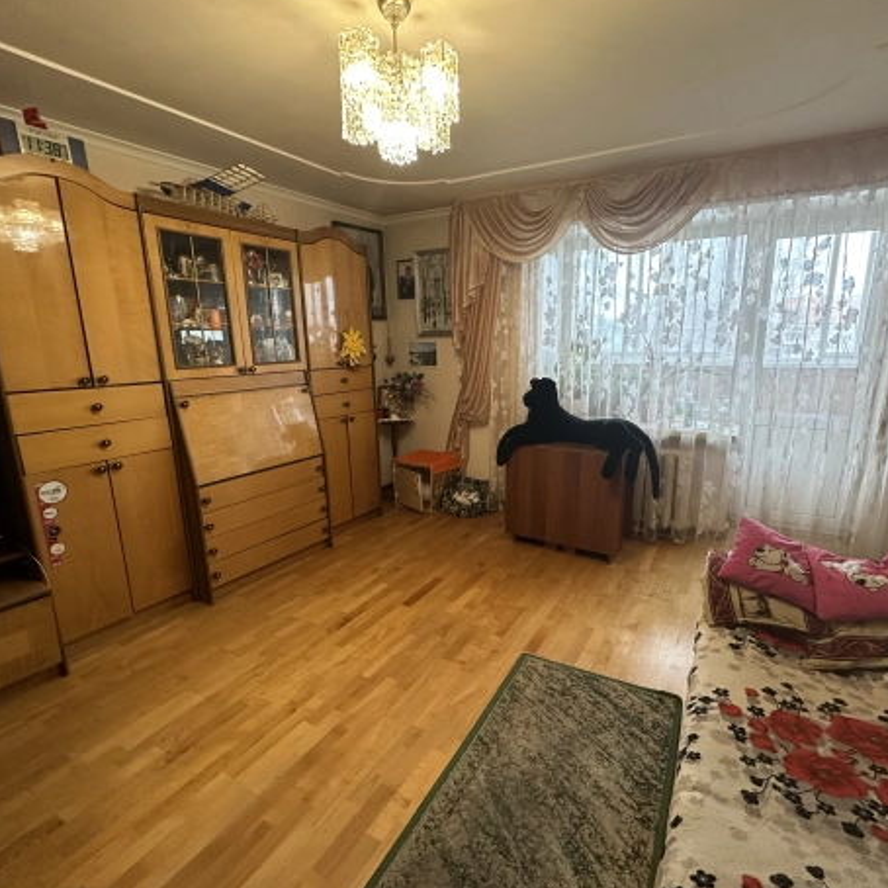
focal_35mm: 17
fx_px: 493
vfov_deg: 84.0
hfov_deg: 83.8
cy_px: 444
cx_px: 481
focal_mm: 2.22
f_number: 2.2
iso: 250
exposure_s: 1/50
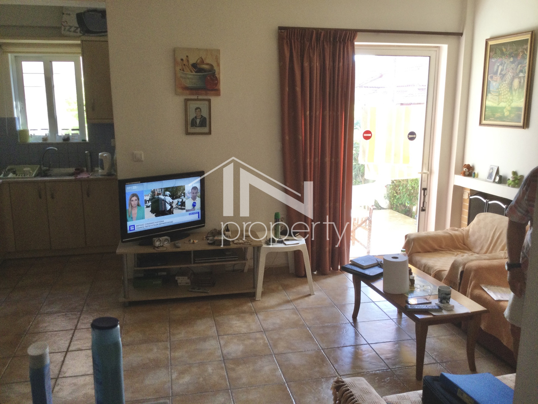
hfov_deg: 58.4
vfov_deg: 45.4
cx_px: 269
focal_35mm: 31
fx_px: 482
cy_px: 202
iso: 25
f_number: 2.4
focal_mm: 3.3
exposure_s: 1/33
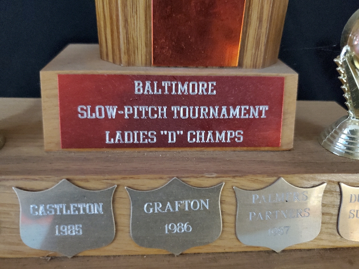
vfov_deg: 53.1
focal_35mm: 26
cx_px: 180
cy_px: 134
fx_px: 270
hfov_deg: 67.3
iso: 640
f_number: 1.5
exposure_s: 1/15
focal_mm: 4.3
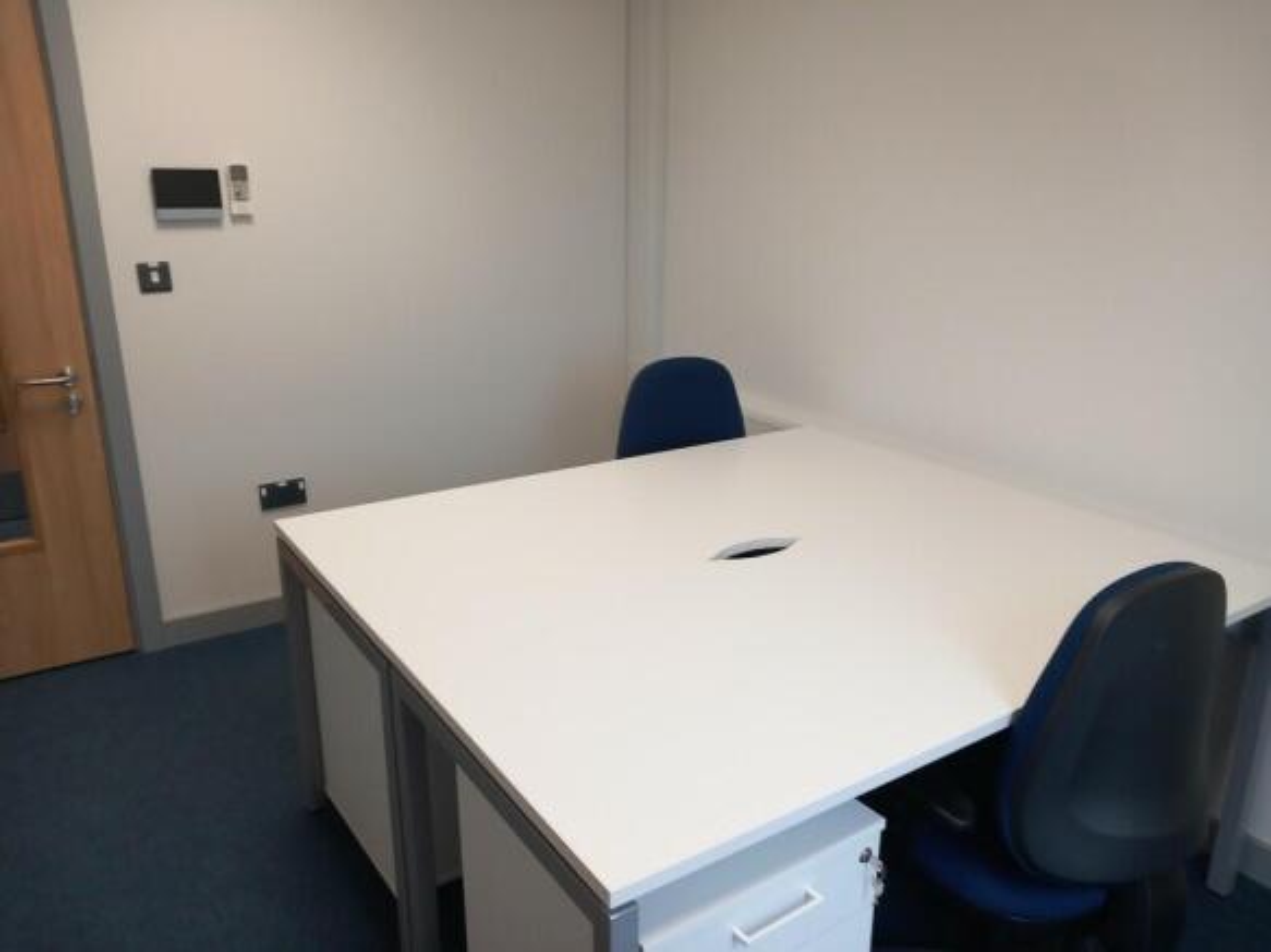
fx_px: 991
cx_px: 636
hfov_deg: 65.3
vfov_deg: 51.3
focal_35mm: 27
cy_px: 476
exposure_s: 1/50
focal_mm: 4
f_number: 1.8
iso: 80
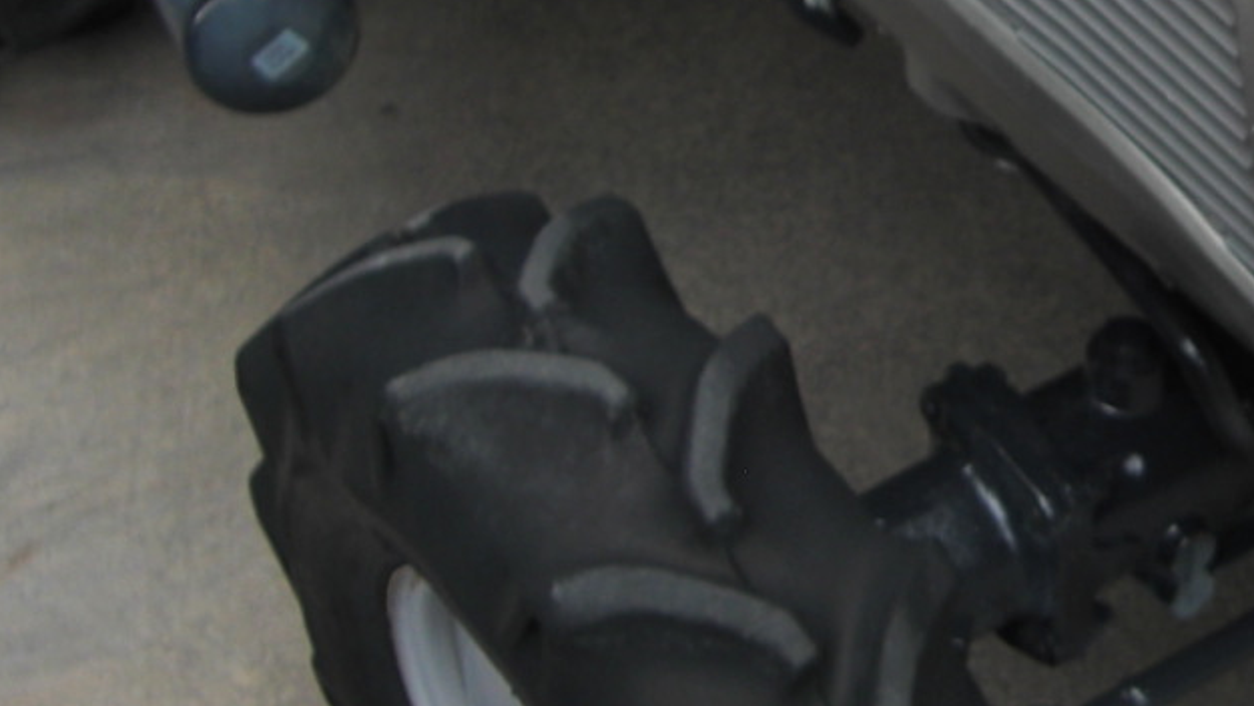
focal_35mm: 92
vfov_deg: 13.1
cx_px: 1328
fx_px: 3060
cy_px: 98
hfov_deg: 22.1
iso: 50
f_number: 2.7
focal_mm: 5.8
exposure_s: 1/200
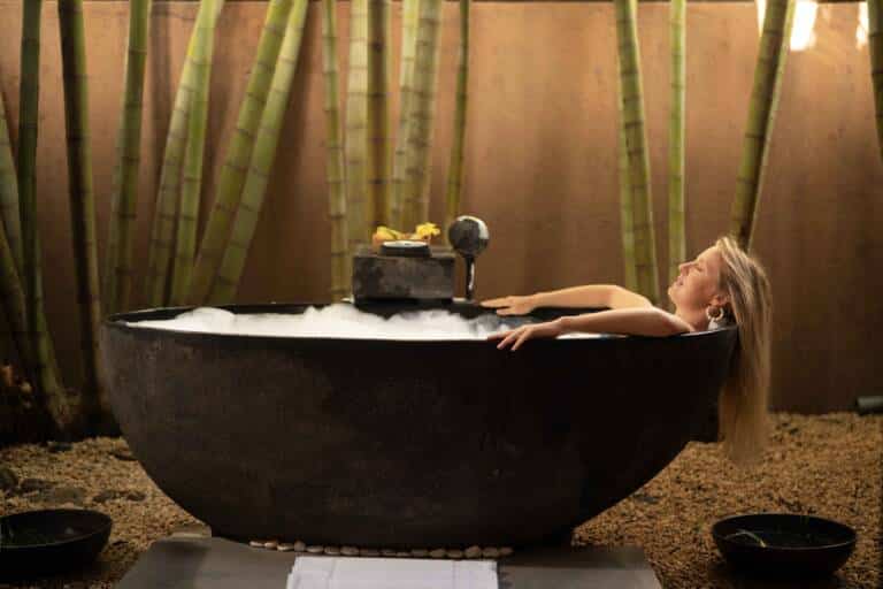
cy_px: 294
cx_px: 442
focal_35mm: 50
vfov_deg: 27.0
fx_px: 1226
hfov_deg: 39.6
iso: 1600
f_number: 1.6
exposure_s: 1/1000
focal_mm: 50
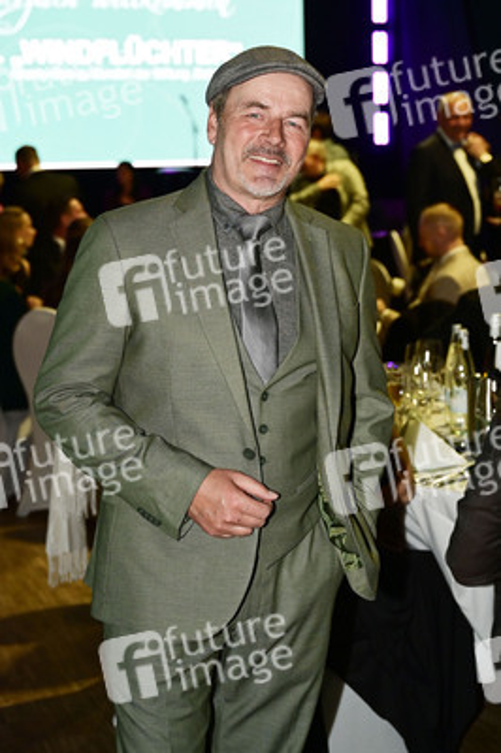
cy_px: 376
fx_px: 1087
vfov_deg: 38.2
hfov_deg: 25.9
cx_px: 250
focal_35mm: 52
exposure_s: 1/200
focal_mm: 52
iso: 2000
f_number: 4
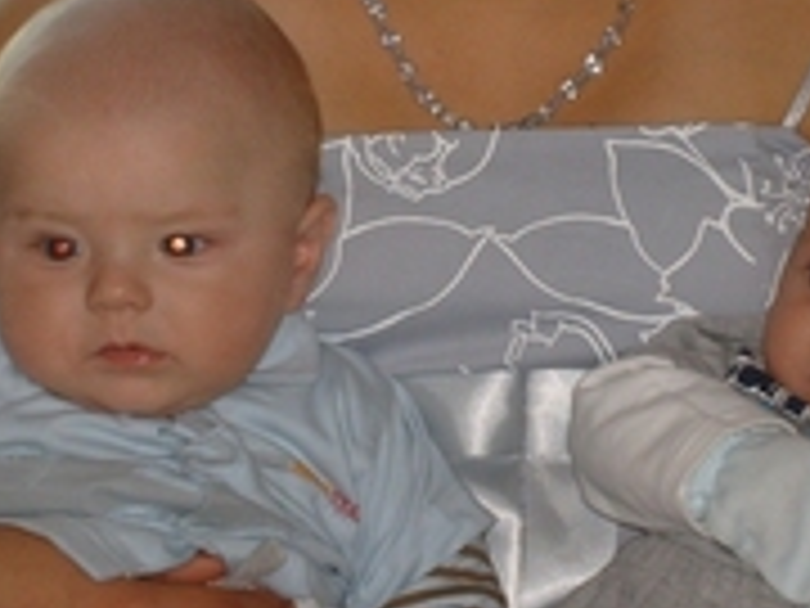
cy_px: -2
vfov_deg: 7.3
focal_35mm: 202
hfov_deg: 9.8
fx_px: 4727
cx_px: 482
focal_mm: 13.7
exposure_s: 1/90
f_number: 4.2
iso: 100
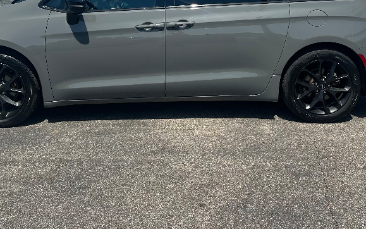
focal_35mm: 45
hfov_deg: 44.4
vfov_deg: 27.9
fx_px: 449
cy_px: 39
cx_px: 187
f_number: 1.78
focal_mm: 6.86
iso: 80
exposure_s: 1/4016
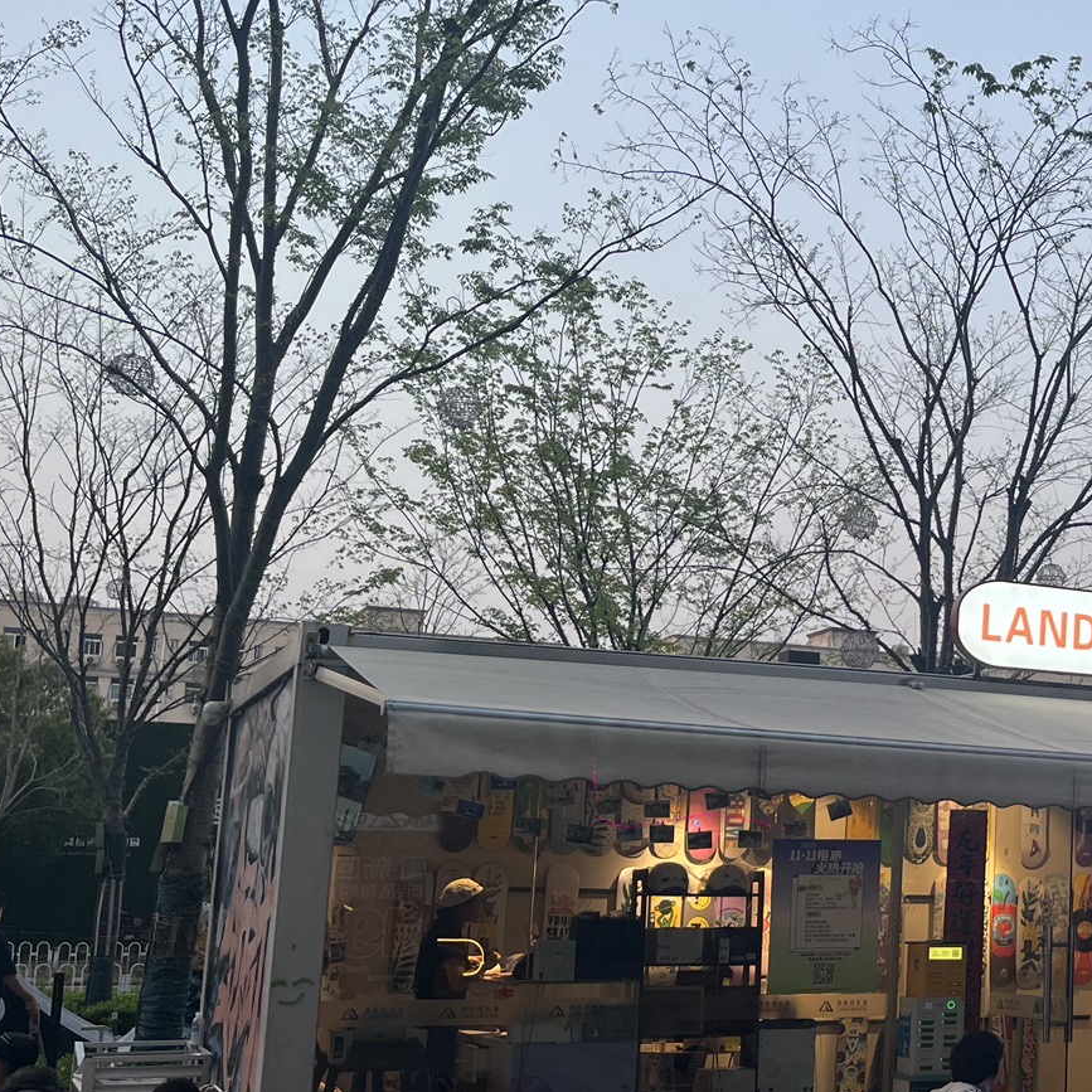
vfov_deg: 32.2
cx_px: 1204
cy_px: 612
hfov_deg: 29.1
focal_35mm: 53
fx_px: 1892
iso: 40
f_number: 1.6
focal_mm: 5.1
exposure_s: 1/122
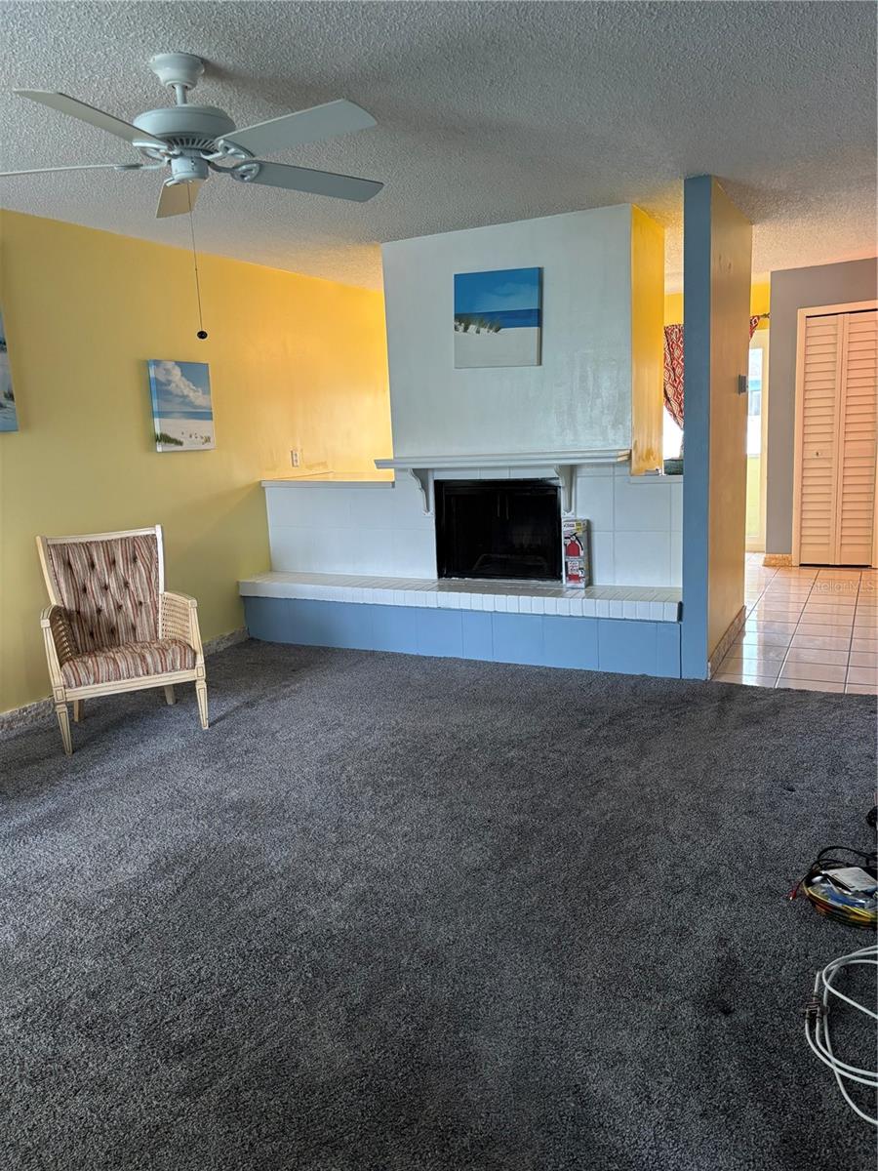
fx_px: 879
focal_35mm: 26
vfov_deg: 67.3
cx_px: 439
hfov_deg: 53.1
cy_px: 586
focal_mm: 5.96
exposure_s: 1/60
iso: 250
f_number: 1.6
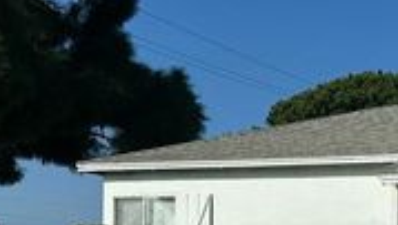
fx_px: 771
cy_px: 273
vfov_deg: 15.9
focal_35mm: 73
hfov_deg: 26.9
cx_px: 422
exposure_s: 1/12048
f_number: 1.78
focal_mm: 6.86
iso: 80
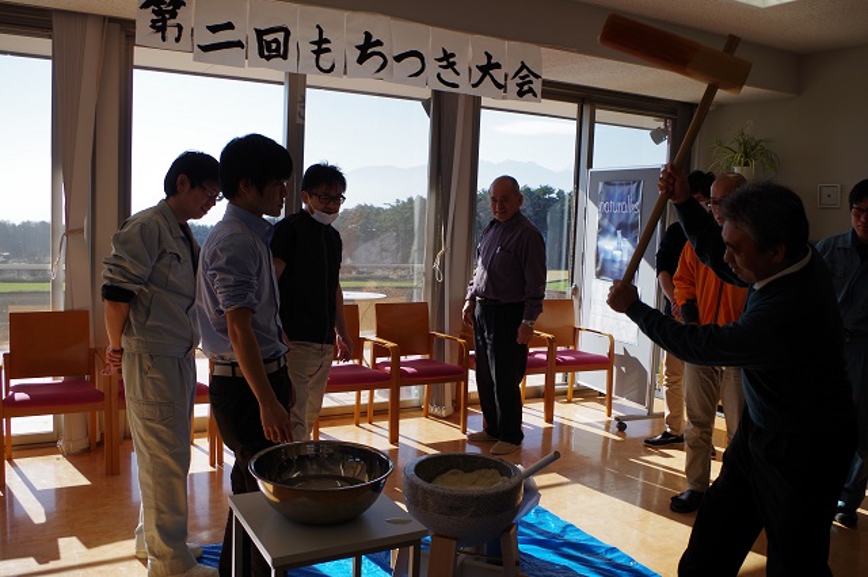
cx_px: 434
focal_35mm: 31
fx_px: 747
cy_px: 288
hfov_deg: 60.3
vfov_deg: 42.3
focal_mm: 21.25
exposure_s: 1/320
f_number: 7.1
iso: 200
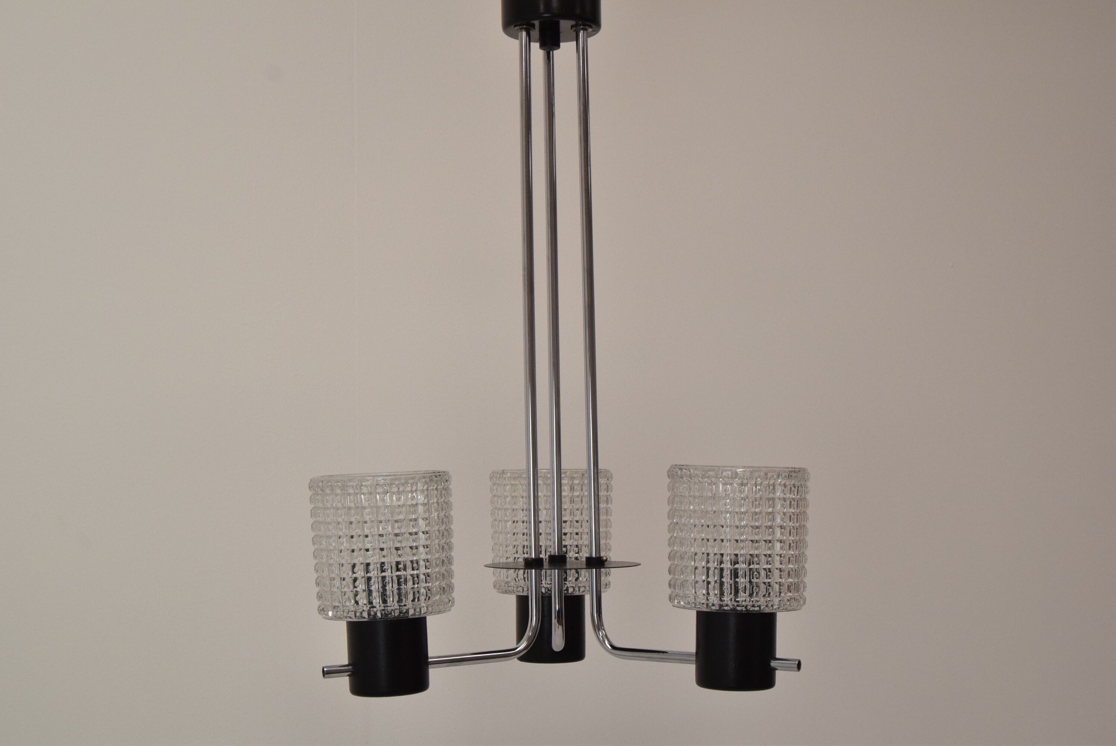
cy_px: 373
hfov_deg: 35.0
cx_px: 558
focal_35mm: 57
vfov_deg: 23.8
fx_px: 1768
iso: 1600
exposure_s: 1/320
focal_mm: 38
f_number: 9
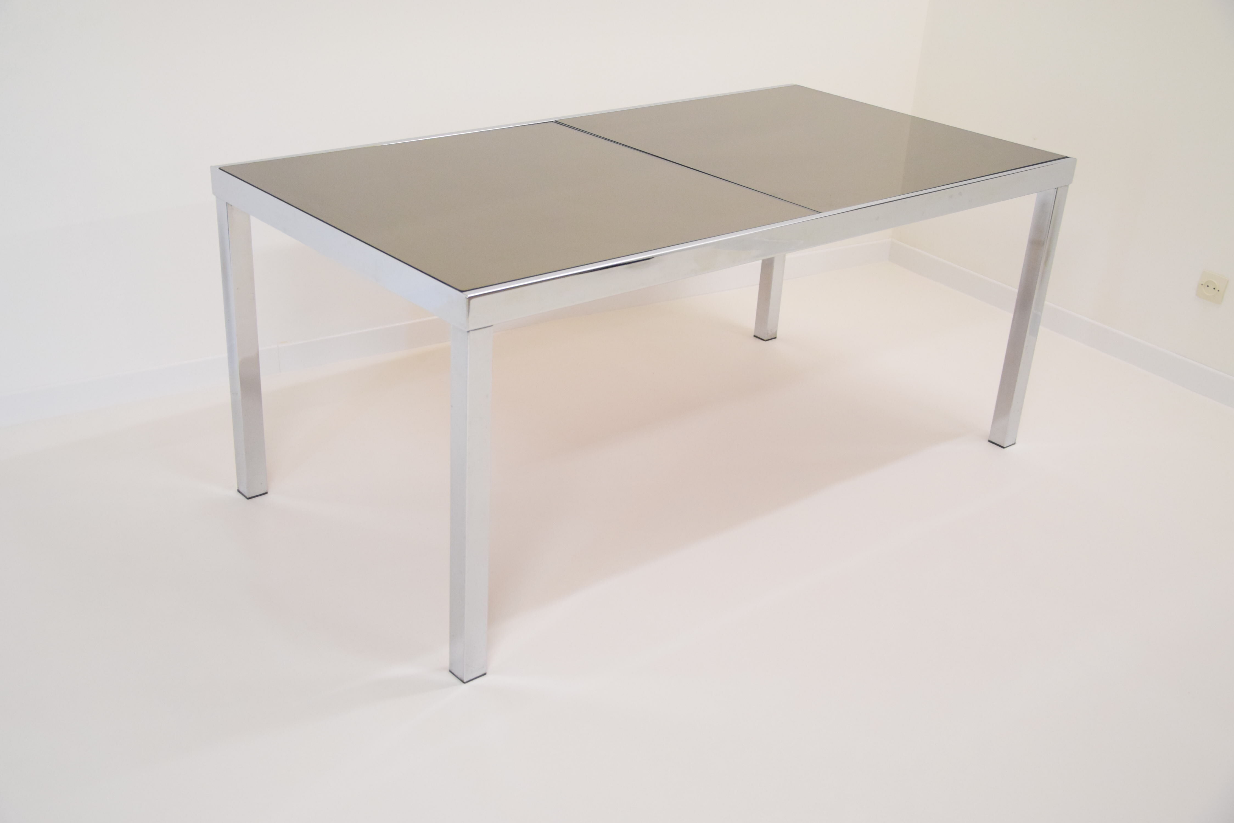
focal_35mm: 39
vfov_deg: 34.2
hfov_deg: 49.5
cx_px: 617
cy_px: 412
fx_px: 1337
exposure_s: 1/60
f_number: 4
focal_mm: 26
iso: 2000
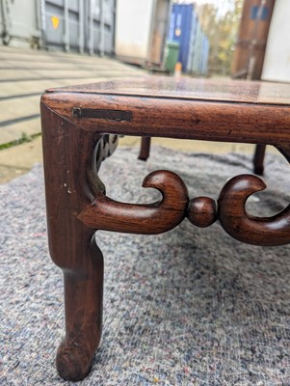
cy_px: 193
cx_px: 145
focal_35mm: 24
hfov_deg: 56.9
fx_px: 268
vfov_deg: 71.5
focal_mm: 6.81
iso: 23
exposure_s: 1/129
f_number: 1.85
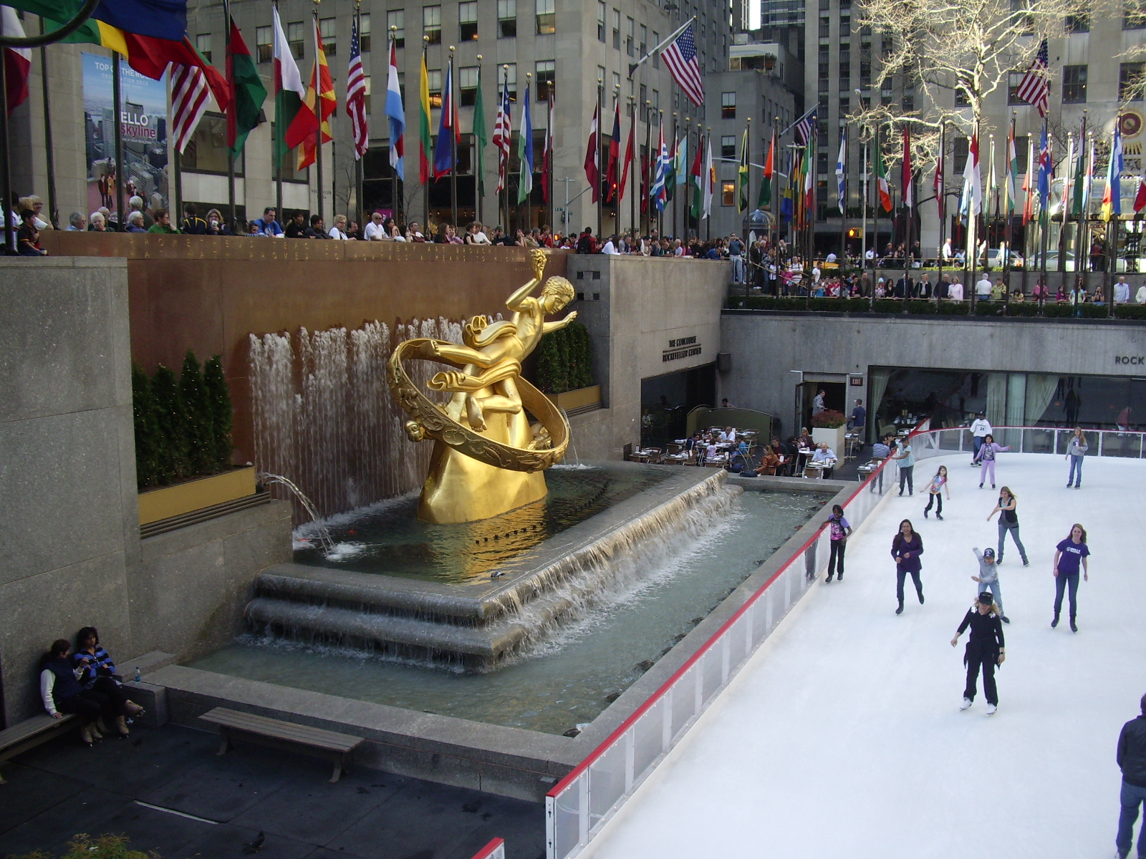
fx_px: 1159
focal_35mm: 35
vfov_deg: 40.7
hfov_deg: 52.6
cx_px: 573
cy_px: 430
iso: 80
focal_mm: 5.8
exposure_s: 1/80
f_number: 4.3
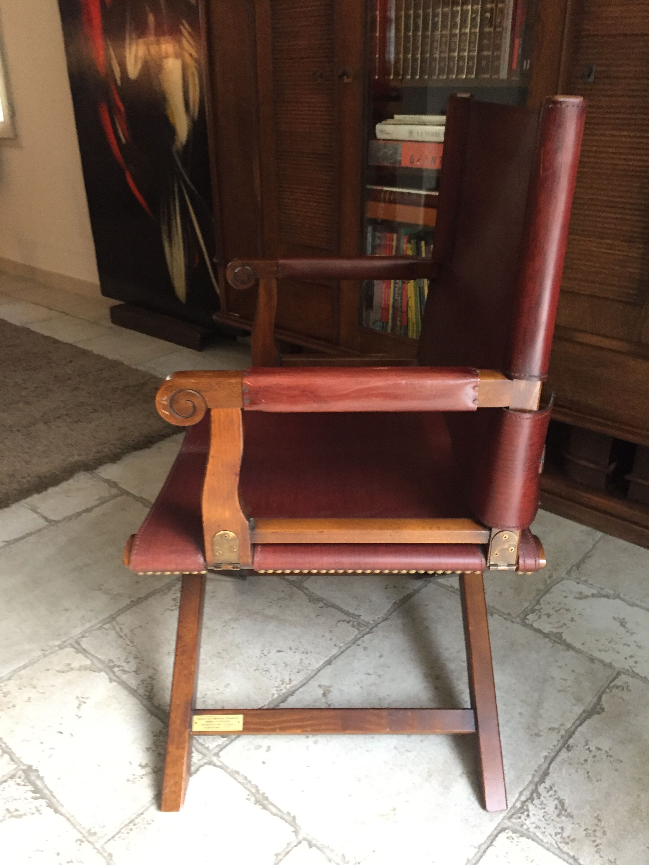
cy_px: 432
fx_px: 725
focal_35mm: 29
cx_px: 324
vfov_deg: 61.7
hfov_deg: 48.2
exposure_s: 1/25
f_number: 2.2
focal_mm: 4.15
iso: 250
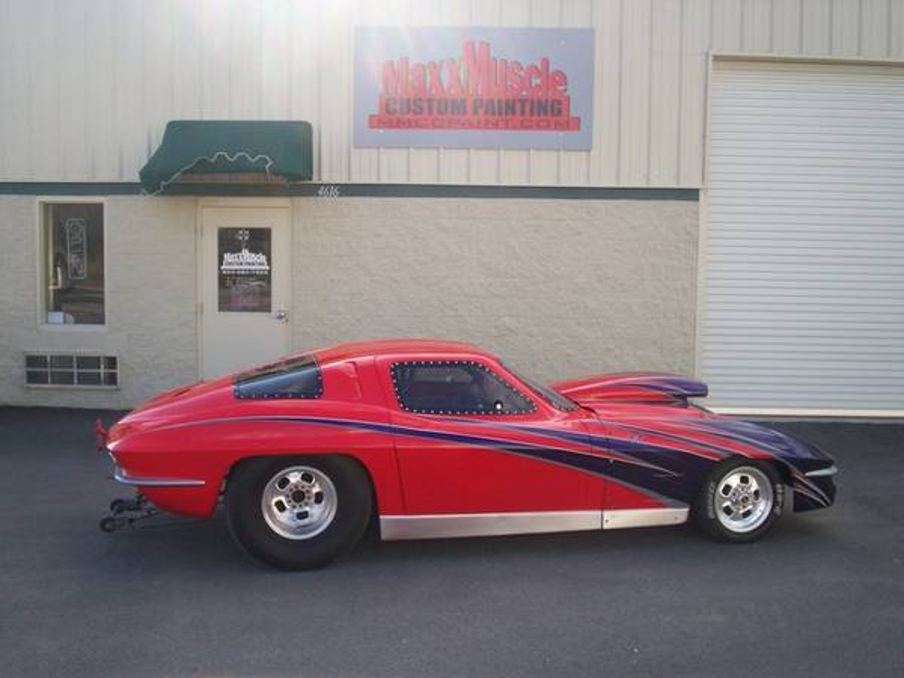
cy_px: 339
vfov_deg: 39.7
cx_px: 452
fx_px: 940
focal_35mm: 36
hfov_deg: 51.4
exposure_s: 1/237
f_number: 4.5
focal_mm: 5.9
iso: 100
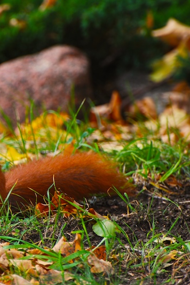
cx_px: -20
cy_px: 142
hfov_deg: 2.0
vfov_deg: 3.0
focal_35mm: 676
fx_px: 5344
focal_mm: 300
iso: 100
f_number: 5.6
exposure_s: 1/20
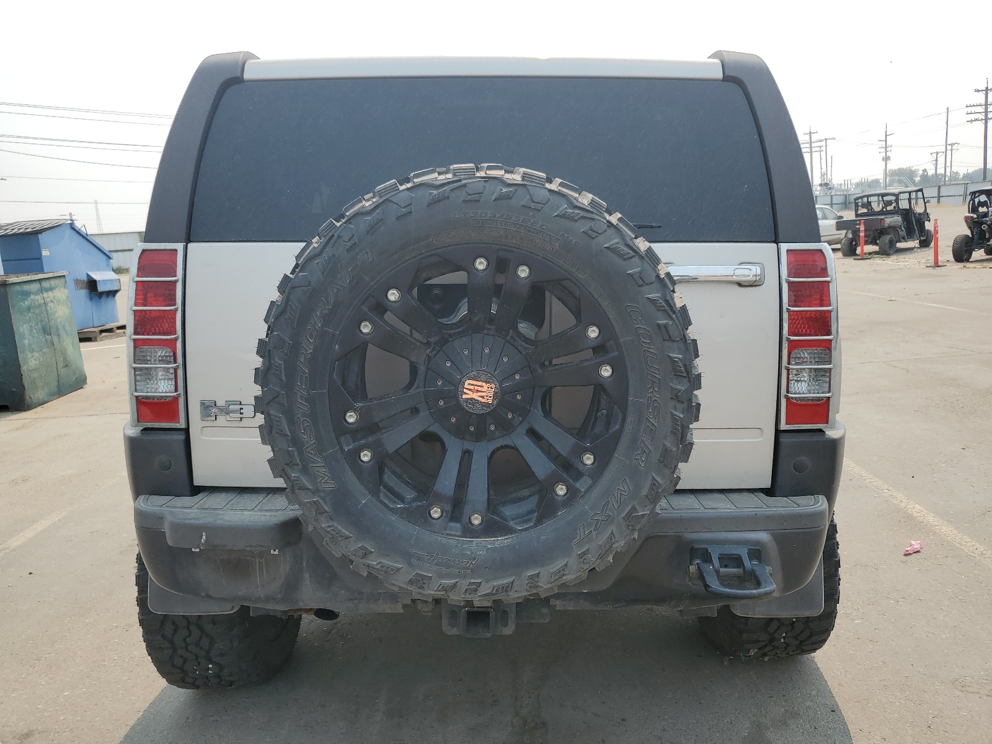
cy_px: 372
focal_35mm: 26
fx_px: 745
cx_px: 496
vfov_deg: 53.1
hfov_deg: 67.3
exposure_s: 1/2500
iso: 50
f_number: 1.5
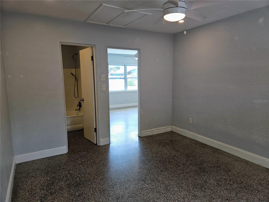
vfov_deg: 58.9
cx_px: 134
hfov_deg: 73.9
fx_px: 179
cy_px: 101
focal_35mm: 23
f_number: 1.8
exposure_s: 1/60
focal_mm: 5.4
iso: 25
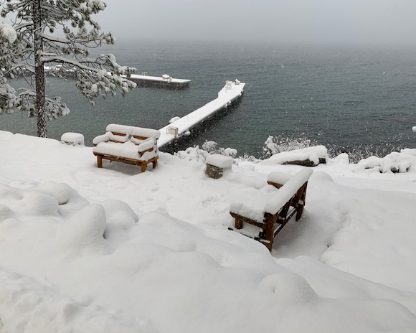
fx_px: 345
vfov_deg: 51.5
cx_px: 187
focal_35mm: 28
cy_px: 163
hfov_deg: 62.1
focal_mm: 4.25
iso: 25
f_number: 1.8
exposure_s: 1/149
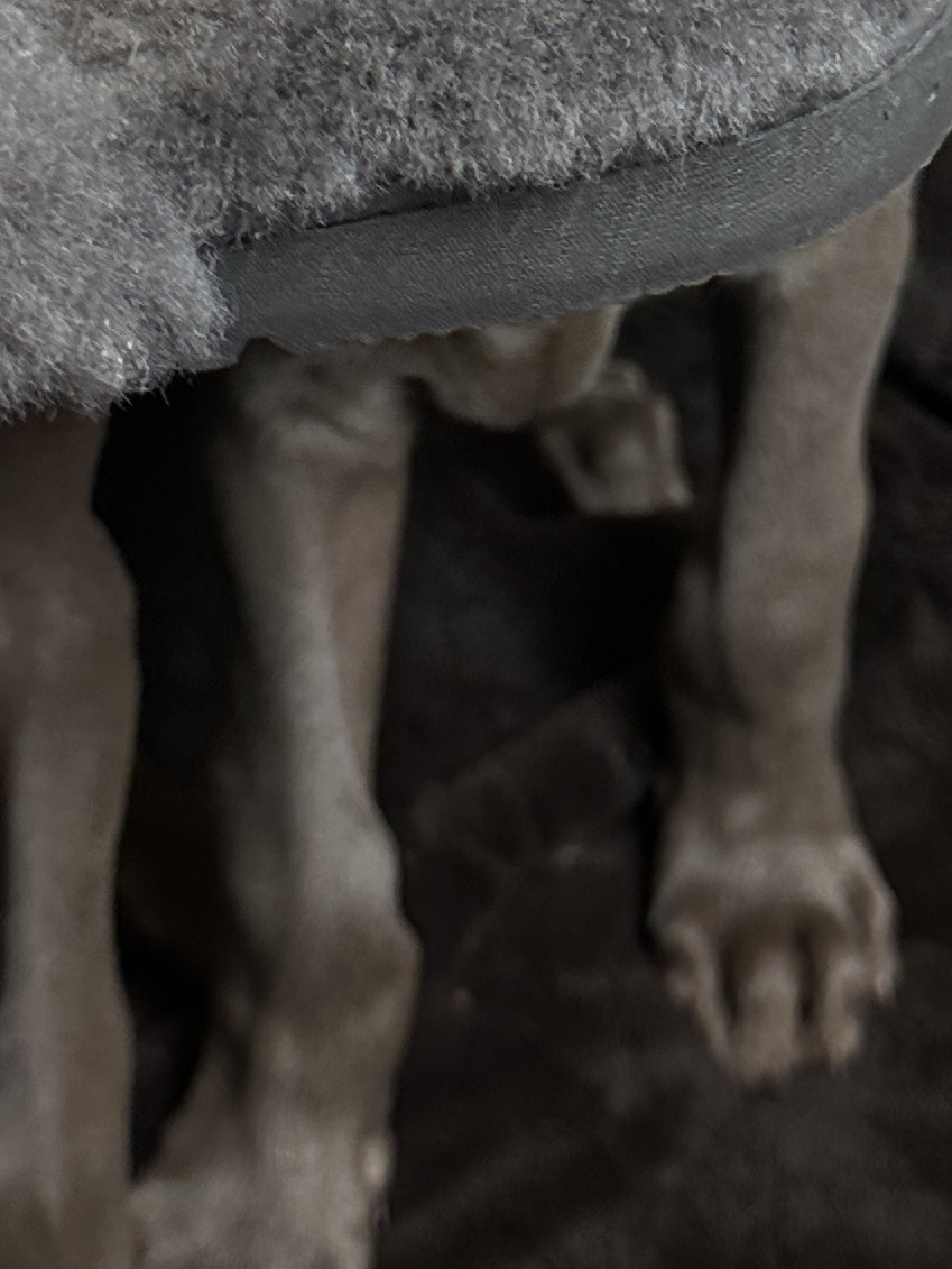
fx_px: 1832
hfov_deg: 28.6
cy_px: 47
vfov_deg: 35.1
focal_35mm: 50
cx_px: 207
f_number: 1.78
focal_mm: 6.86
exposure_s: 1/50
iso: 160
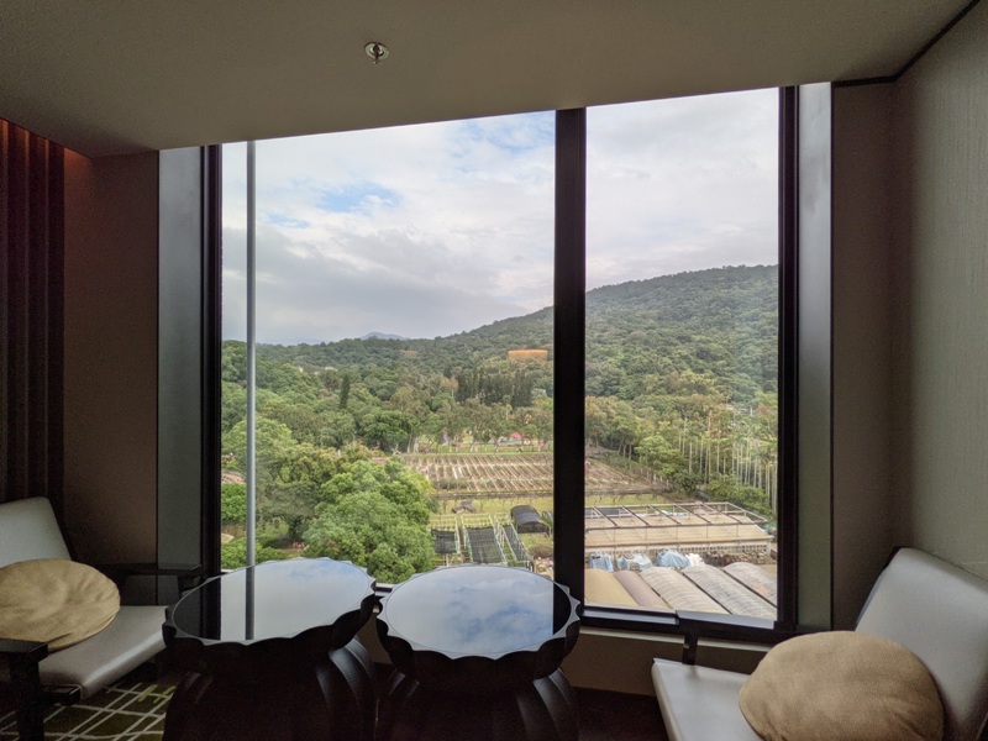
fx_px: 457
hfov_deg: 94.5
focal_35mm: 16
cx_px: 494
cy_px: 370
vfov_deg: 78.1
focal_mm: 2.22
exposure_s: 1/197
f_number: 2.2
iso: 40
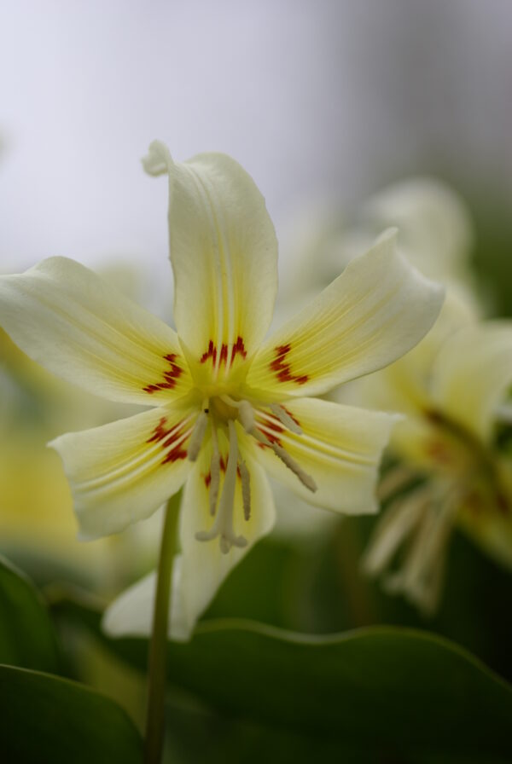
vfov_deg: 15.2
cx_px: 256
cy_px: 382
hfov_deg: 10.2
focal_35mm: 135
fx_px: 2871
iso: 100
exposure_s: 1/200
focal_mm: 90
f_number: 4.5
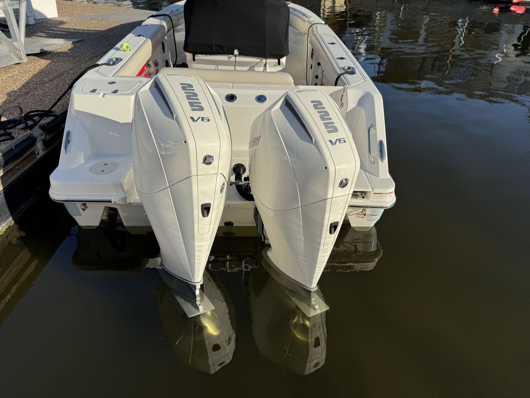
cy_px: 199
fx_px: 367
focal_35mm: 24
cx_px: 265
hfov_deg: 71.6
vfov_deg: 56.8
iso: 80
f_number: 1.78
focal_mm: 6.76
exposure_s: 1/7092
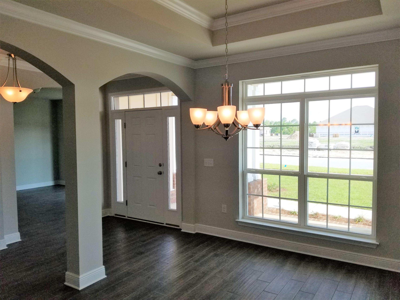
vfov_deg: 53.1
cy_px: 150
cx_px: 200
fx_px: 300
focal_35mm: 26
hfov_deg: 67.3
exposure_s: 1/554
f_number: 1.7
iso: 50
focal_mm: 4.3
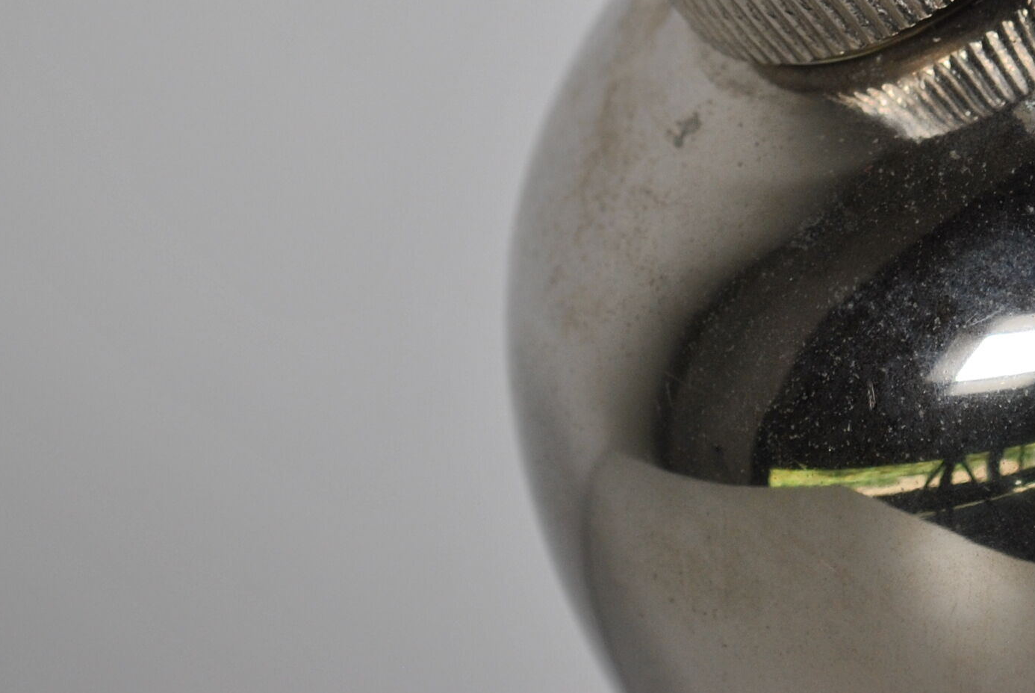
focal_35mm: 230
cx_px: 937
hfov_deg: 8.9
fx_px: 6632
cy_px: -229
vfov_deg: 5.9
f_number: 5.6
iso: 200
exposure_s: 1/200
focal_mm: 55
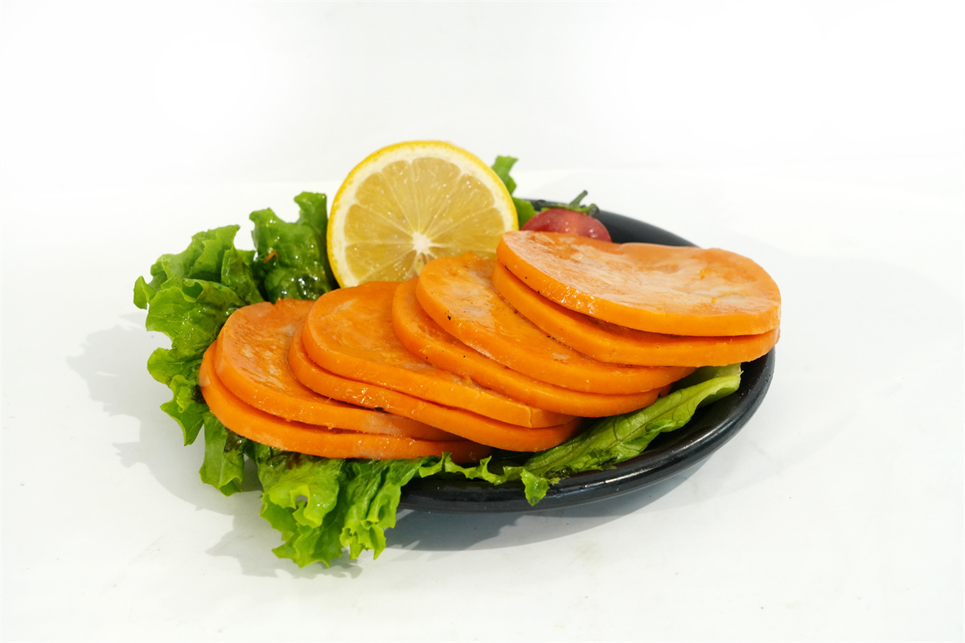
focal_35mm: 77
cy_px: 322
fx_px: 2064
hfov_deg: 26.3
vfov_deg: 17.7
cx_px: 482
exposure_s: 1/160
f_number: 11
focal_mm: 77
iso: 2000
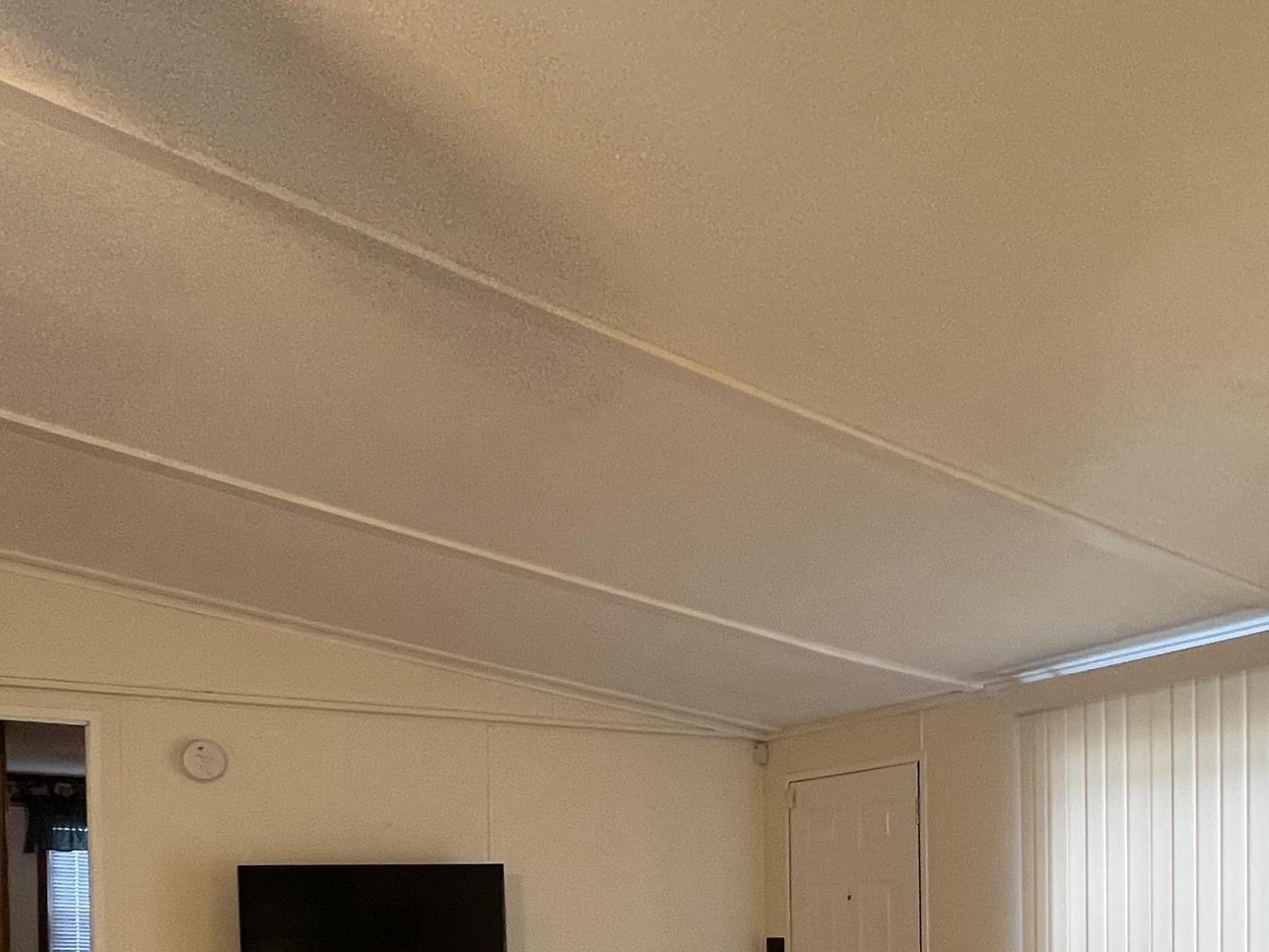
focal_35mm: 31
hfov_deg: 57.6
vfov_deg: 40.7
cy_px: 916
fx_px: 1136
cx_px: 794
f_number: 1.8
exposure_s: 1/120
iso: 250
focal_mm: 1.57
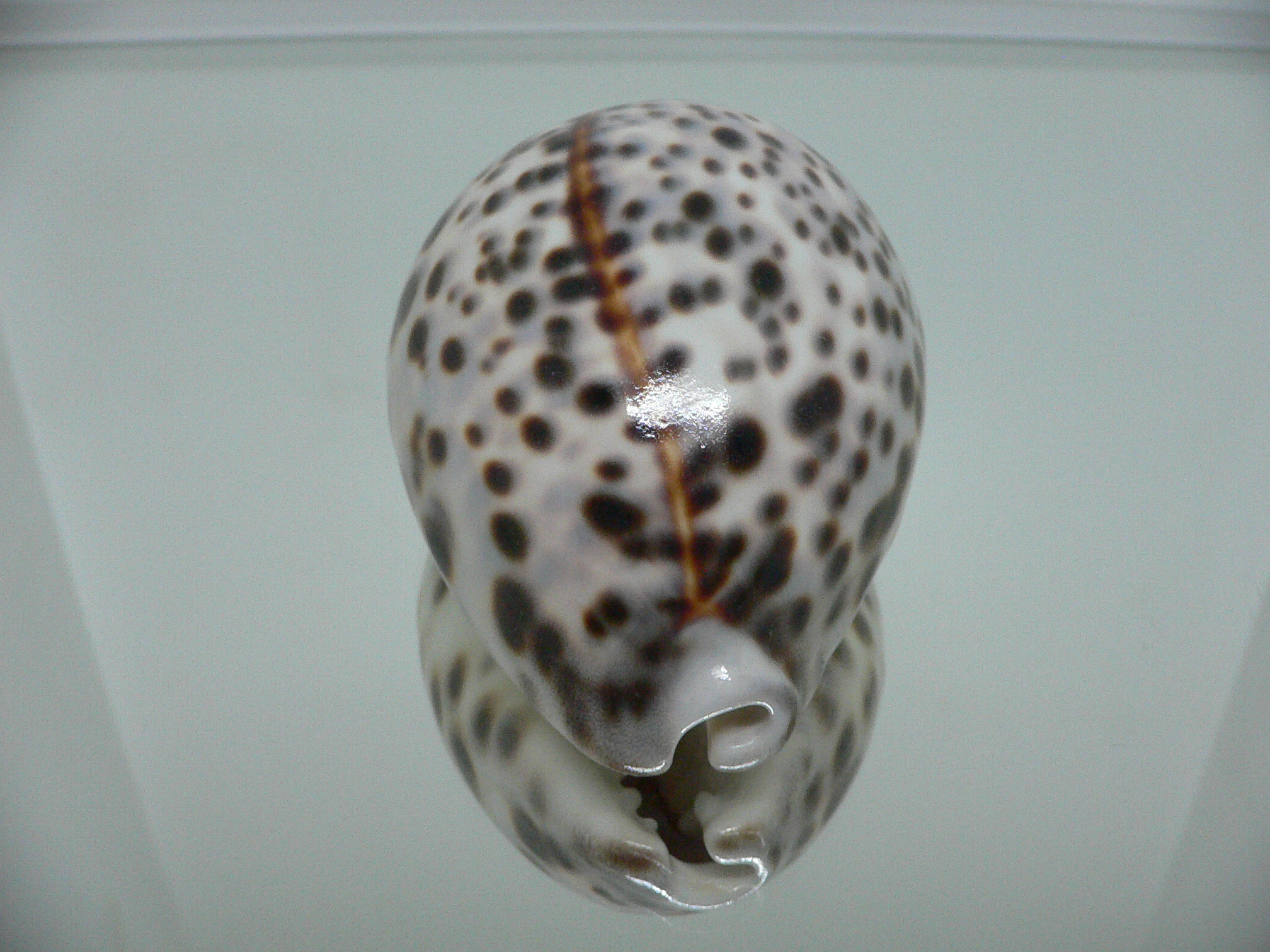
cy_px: 476
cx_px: 635
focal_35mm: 35
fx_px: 1284
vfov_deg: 40.7
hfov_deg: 52.6
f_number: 2.8
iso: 200
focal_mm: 4.6
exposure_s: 1/60
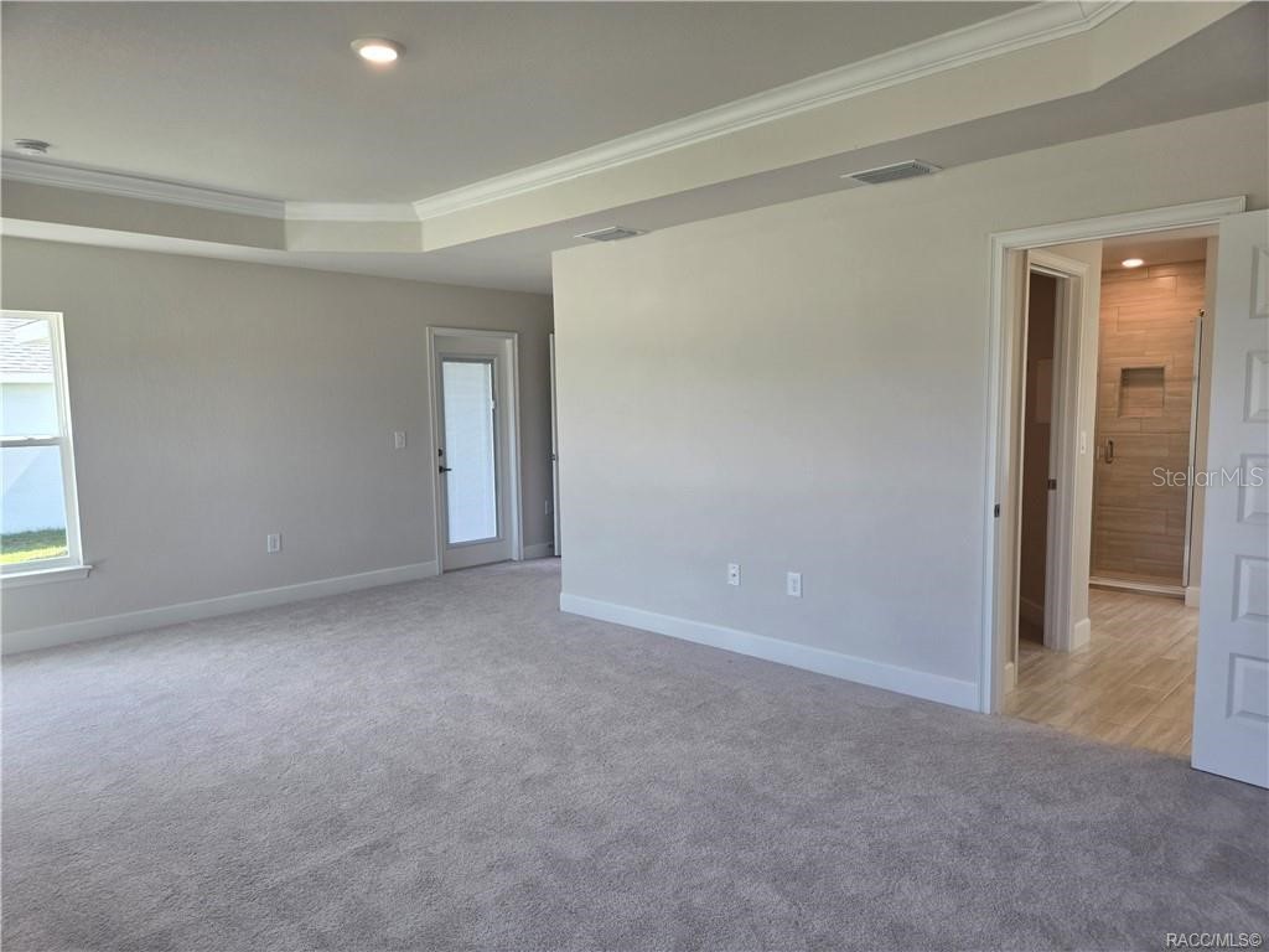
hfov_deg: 73.9
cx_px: 634
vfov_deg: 58.9
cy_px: 476
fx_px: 843
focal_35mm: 23
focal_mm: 5.4
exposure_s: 1/120
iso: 64
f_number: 1.8
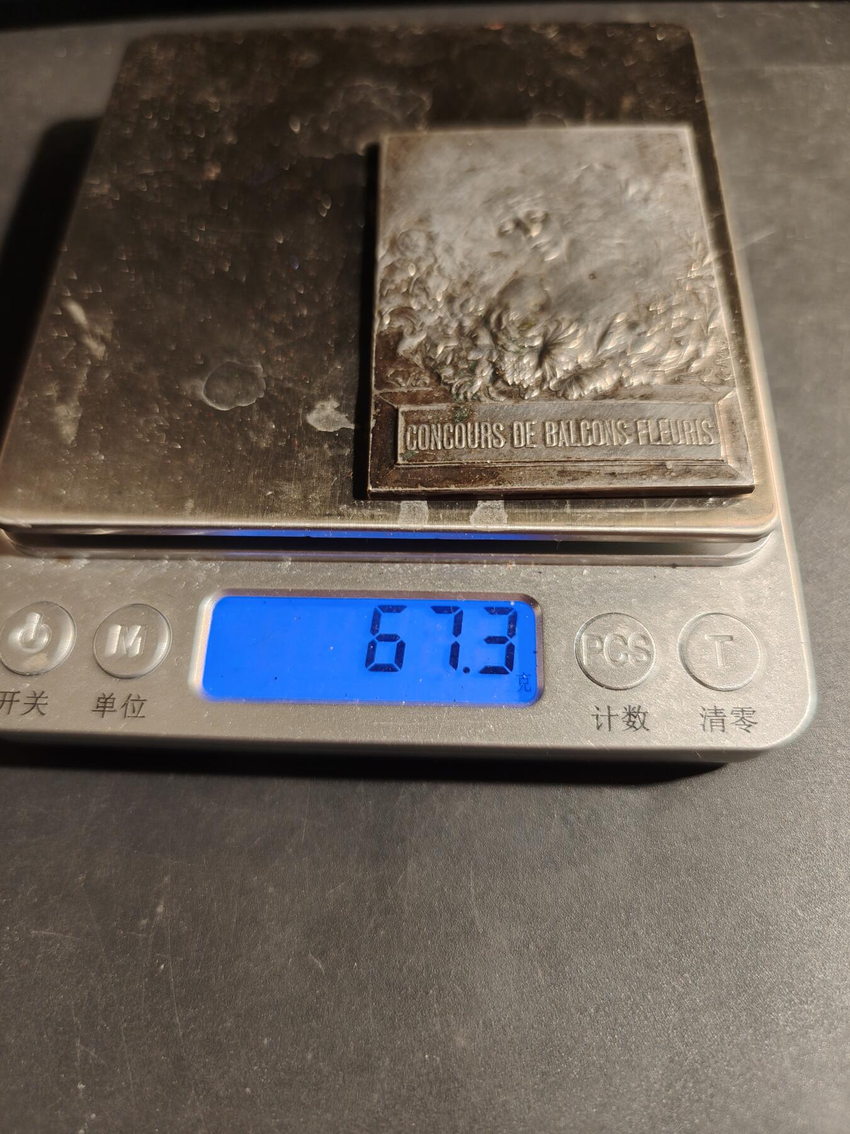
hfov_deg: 58.9
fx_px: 753
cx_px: 425
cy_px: 567
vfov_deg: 73.9
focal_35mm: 23
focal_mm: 6.06
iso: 250
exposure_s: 1/142
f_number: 1.6
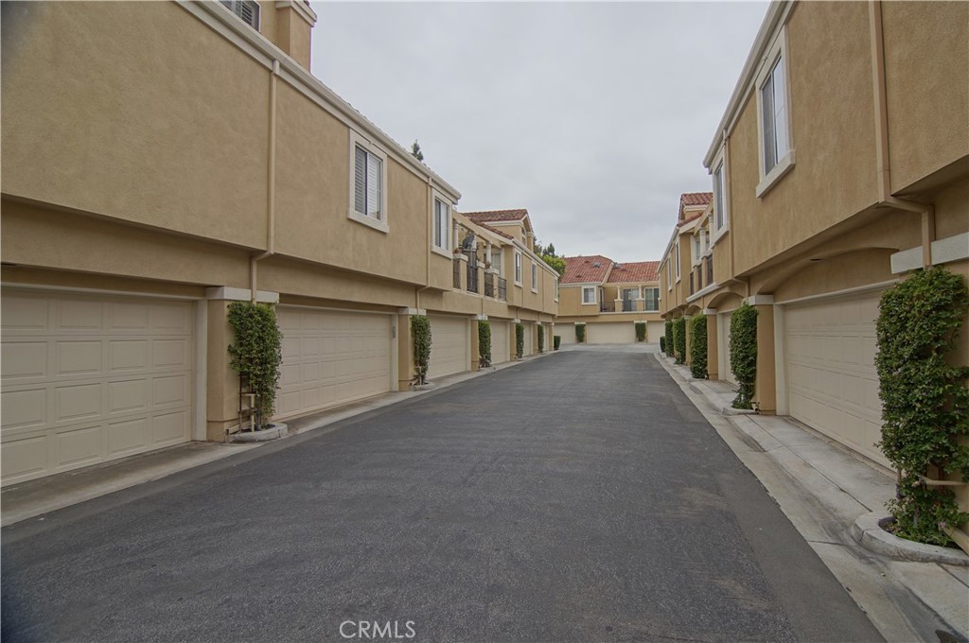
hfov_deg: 95.1
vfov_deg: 71.9
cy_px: 322
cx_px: 484
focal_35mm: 16
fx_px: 444
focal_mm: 11
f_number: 7.1
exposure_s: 1/200
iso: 100
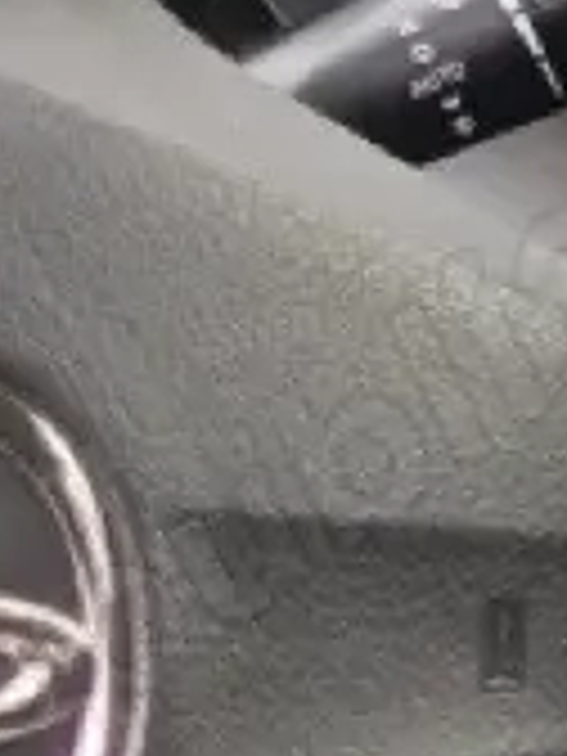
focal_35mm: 222
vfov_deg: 8.9
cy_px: 526
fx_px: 4848
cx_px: 1989
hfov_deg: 6.0
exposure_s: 1/120
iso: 50
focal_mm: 3.99
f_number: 1.8
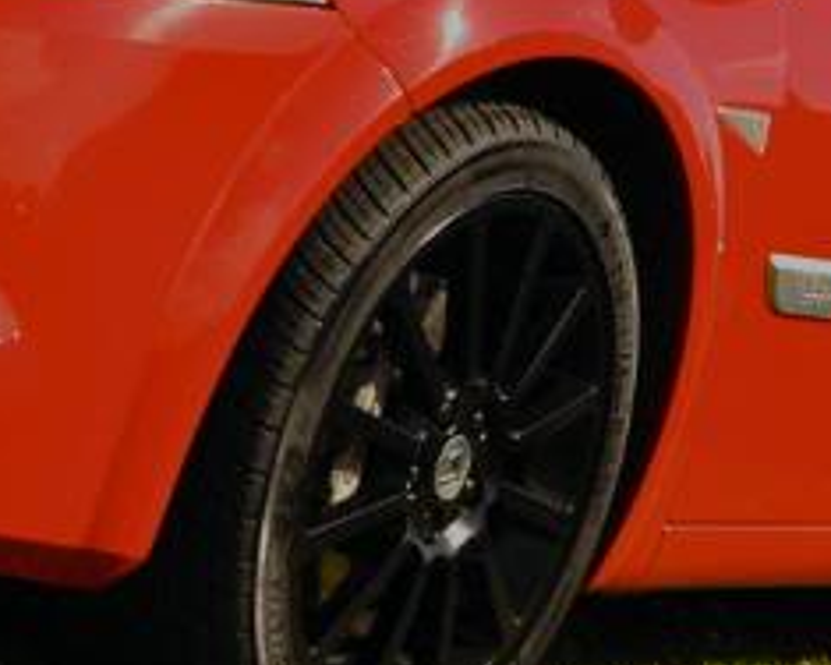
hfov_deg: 13.0
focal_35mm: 147
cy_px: -88
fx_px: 3615
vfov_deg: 10.4
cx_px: 152
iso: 200
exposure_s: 1/400
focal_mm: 24
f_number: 10
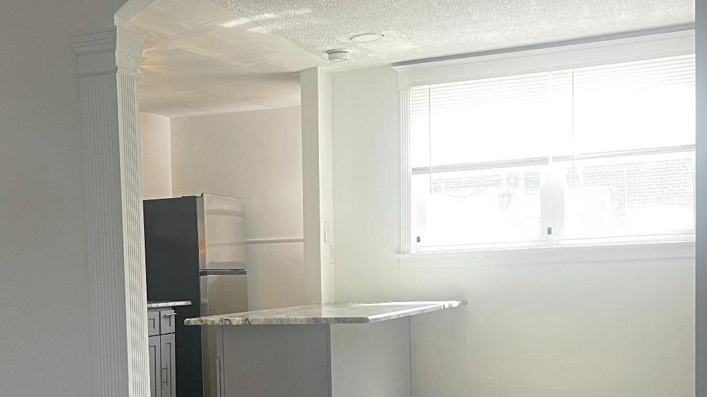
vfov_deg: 21.5
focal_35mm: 55
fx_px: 1031
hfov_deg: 37.4
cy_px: 327
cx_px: 231
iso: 100
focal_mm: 5.7
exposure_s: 1/60
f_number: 1.5
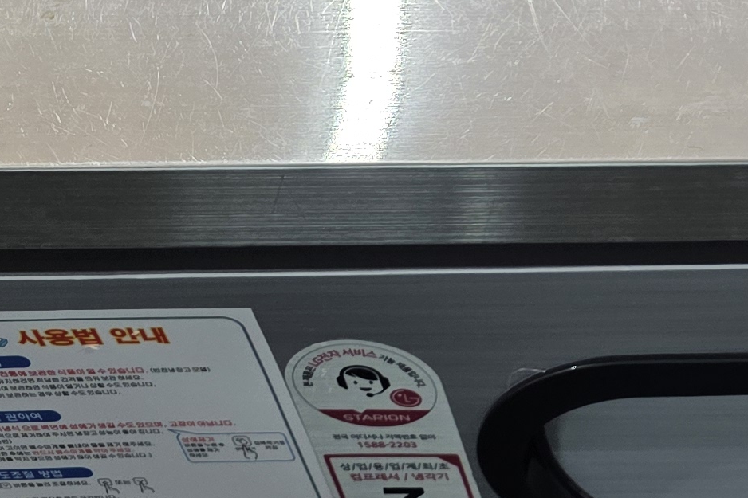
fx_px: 2119
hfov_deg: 17.3
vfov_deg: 13.2
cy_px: -44
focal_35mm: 102
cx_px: 1228
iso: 100
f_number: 1.7
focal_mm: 6.3
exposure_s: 1/120
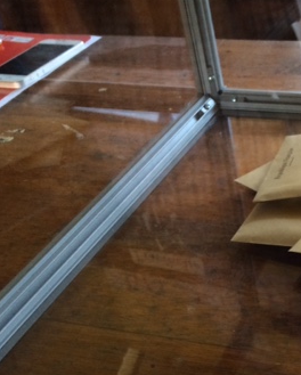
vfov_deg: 33.6
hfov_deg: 25.7
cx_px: 326
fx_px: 611
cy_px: 267
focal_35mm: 55
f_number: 2.2
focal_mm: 4.15
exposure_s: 1/30
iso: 50
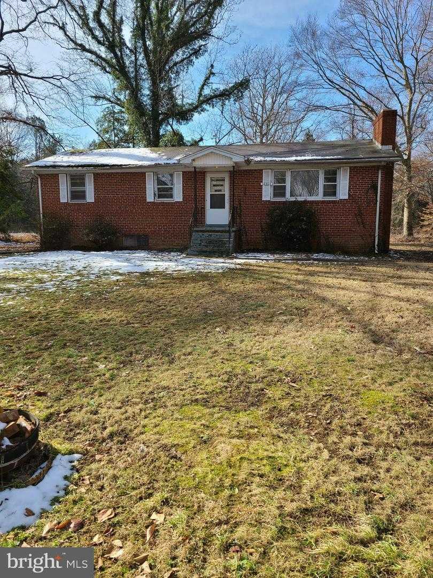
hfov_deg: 53.1
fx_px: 434
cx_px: 216
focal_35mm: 26
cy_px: 289
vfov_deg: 67.3
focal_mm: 5.4
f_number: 1.8
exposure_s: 1/1090
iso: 40
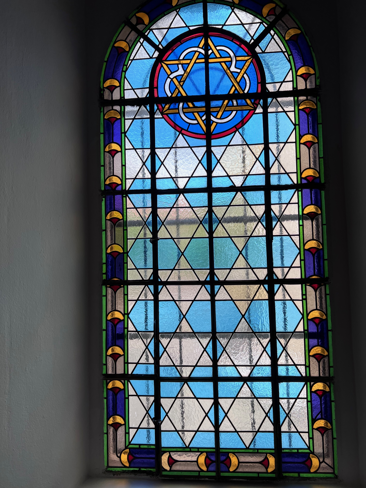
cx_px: 183
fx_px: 367
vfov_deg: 67.3
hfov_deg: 53.1
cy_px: 244
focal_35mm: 26
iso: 50
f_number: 1.5
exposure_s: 1/873
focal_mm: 5.7
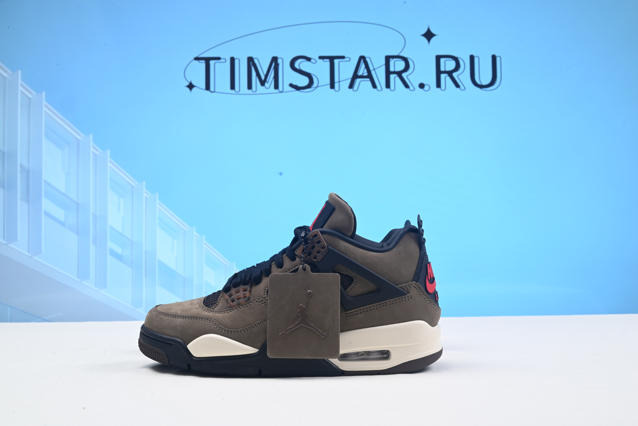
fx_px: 691
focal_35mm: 39
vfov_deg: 34.2
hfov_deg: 49.5
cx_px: 319
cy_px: 213
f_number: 16
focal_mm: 39
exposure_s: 1/2
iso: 100
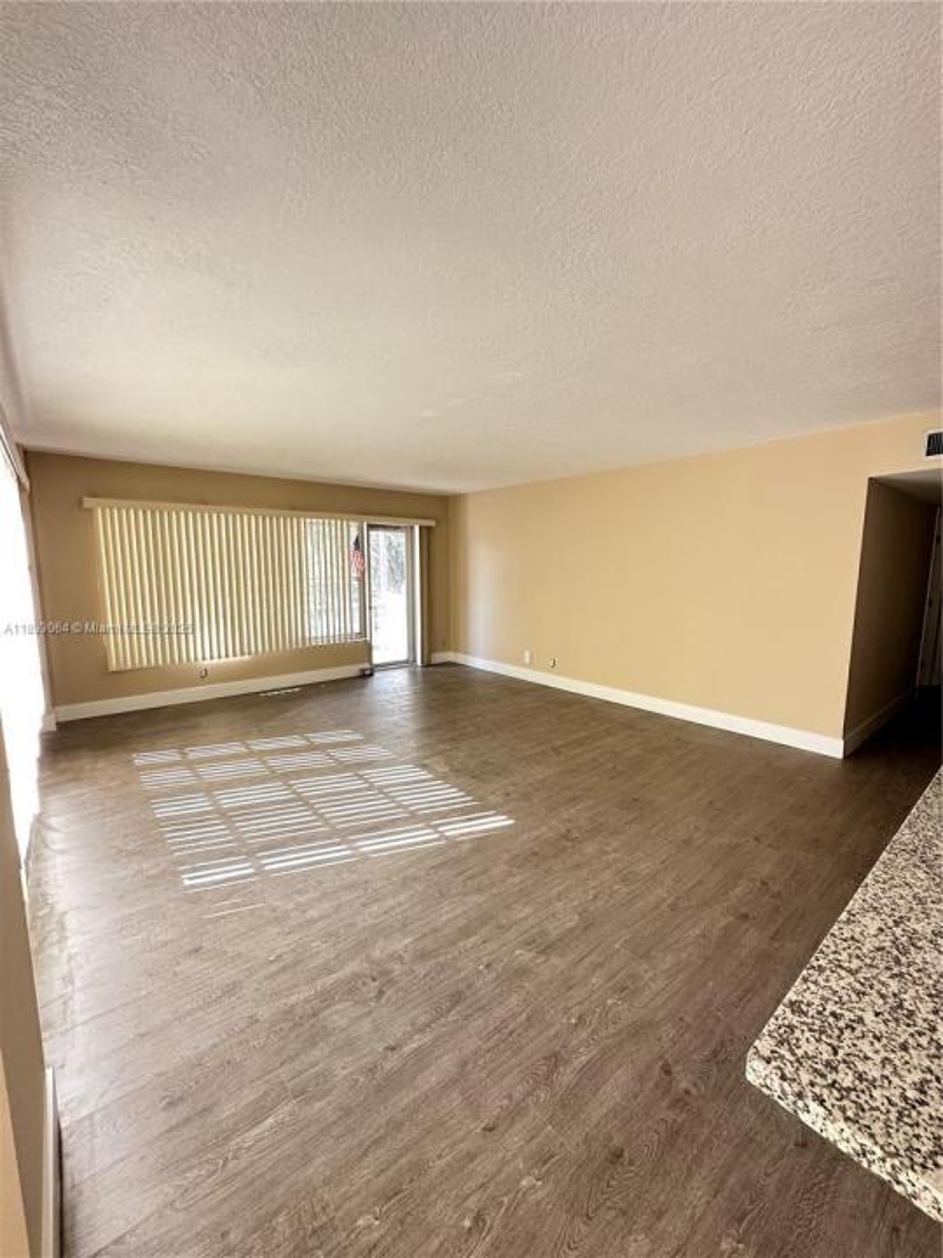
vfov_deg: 102.1
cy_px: 629
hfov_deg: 85.7
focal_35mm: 14
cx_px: 472
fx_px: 509
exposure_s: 1/99
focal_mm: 2.22
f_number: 2.2
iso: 250
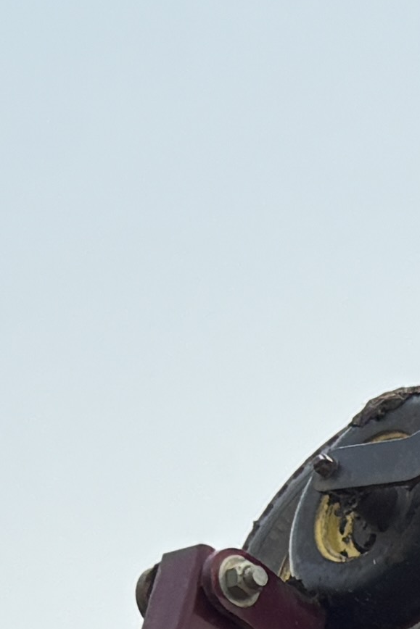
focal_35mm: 178
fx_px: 3114
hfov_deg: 6.9
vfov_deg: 10.8
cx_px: 1282
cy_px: 1130
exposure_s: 1/4329
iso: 50
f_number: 1.6
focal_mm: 5.96
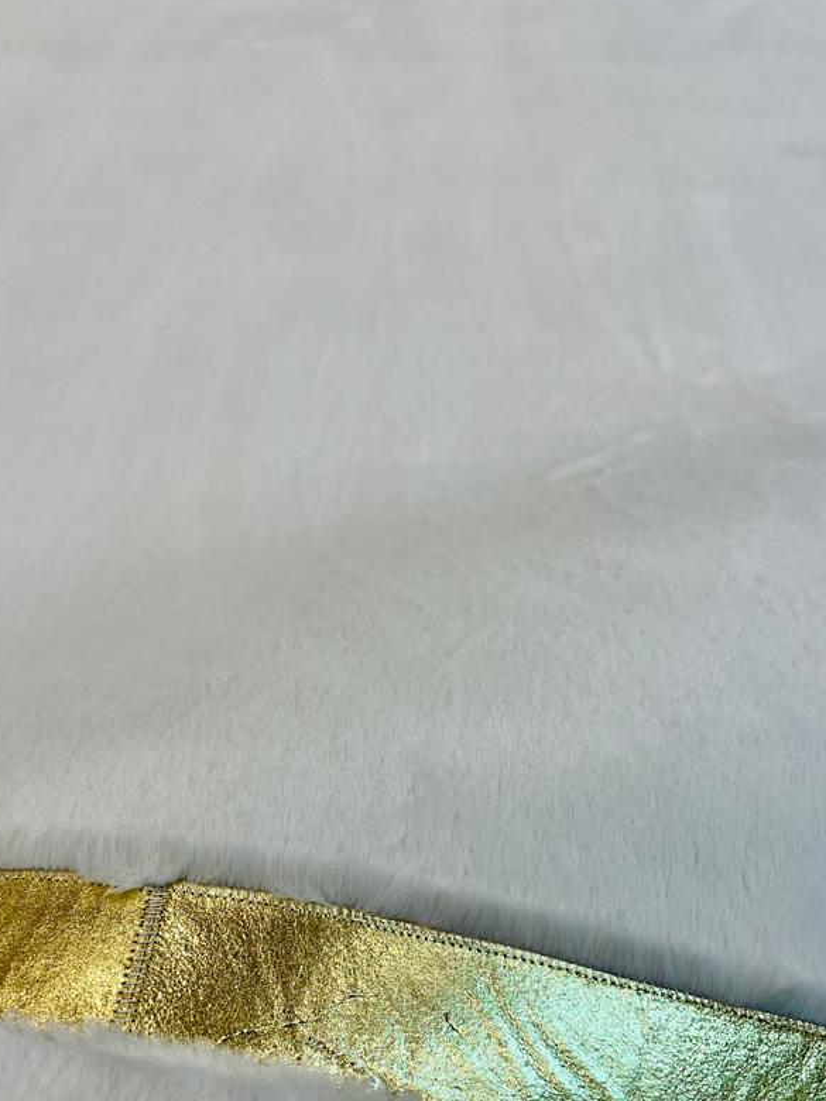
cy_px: 570
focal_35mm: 32
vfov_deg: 56.8
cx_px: 352
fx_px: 1018
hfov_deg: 44.0
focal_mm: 5.1
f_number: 1.6
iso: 64
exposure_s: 1/100
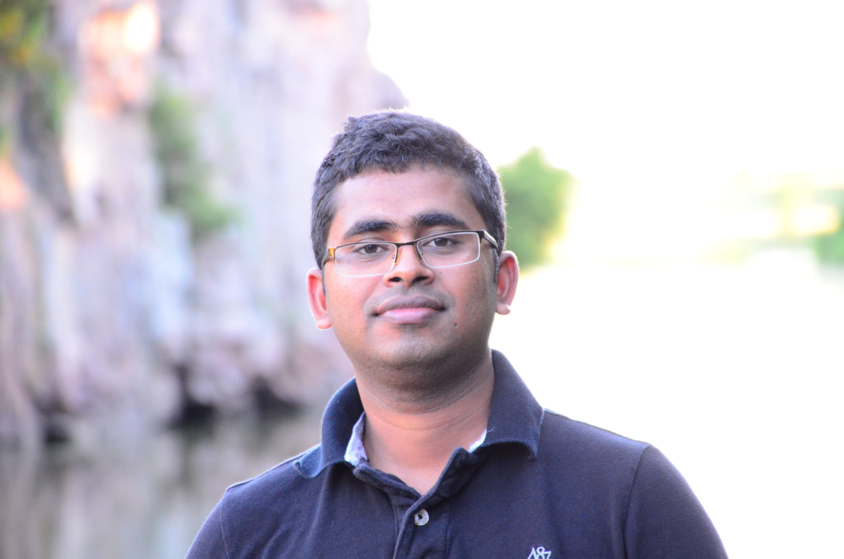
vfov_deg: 6.5
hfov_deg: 9.8
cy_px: 280
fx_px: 4913
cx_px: 422
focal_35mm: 210
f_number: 5.6
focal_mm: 140
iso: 2000
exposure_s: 1/125
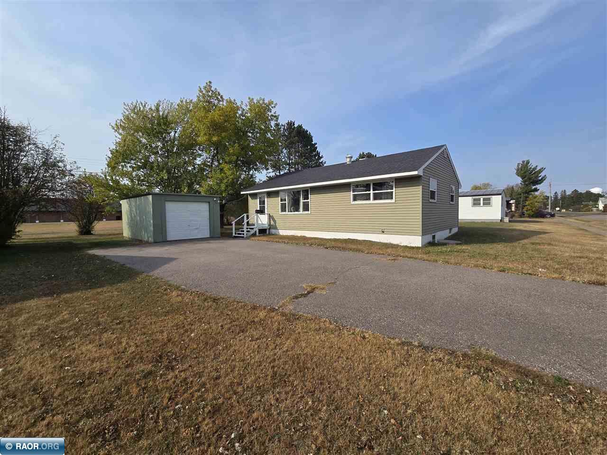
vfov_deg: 89.9
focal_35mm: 13
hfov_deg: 106.2
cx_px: 304
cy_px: 228
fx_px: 228
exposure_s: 1/2271
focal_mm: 2.2
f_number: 2.2
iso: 50
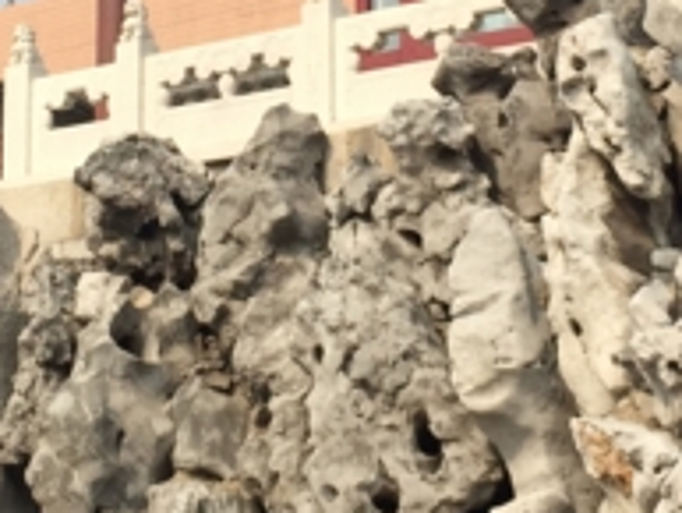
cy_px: -67
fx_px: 2366
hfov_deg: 16.4
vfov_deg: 12.1
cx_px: 314
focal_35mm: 120
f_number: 2.2
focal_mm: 4.15
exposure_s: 1/1883
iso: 32
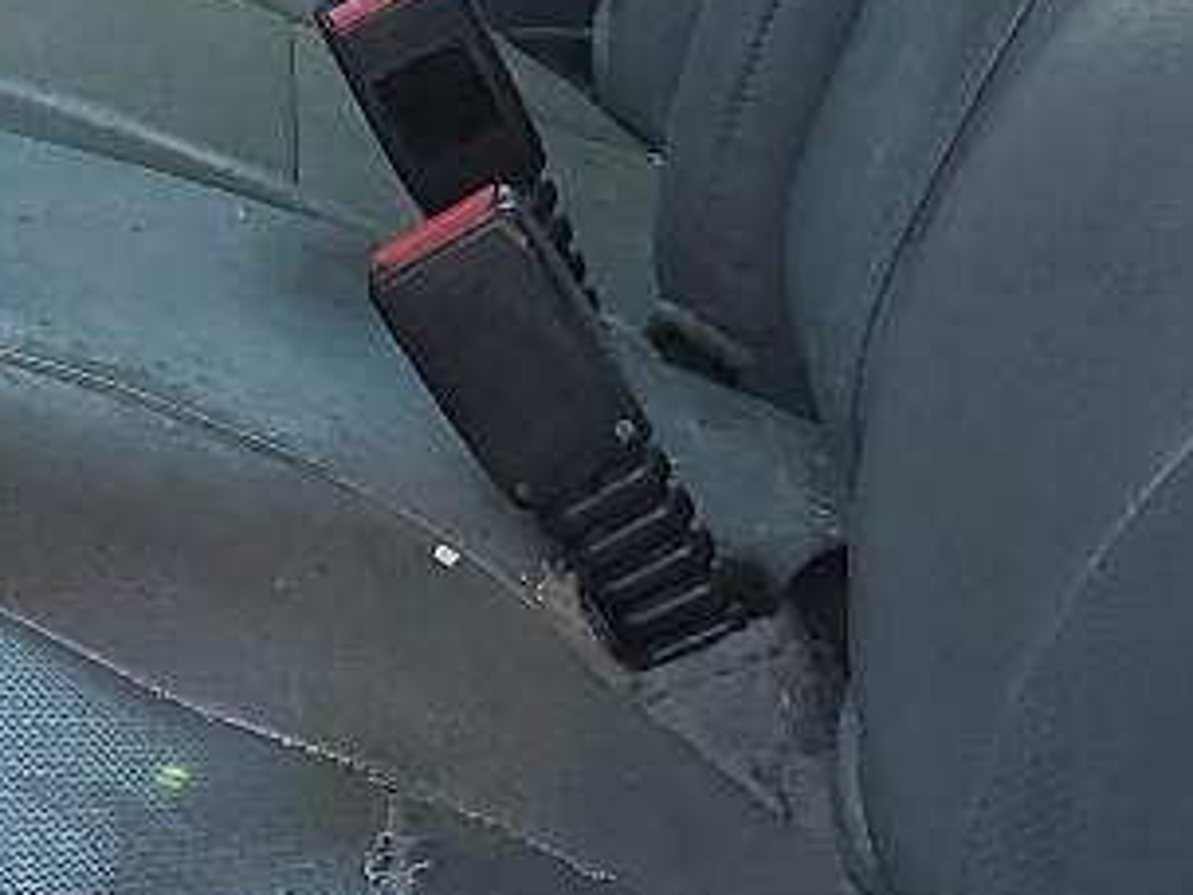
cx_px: 208
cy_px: -145
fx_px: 4722
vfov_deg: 10.7
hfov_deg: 14.3
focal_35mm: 137
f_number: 1.5
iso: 50
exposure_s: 1/455
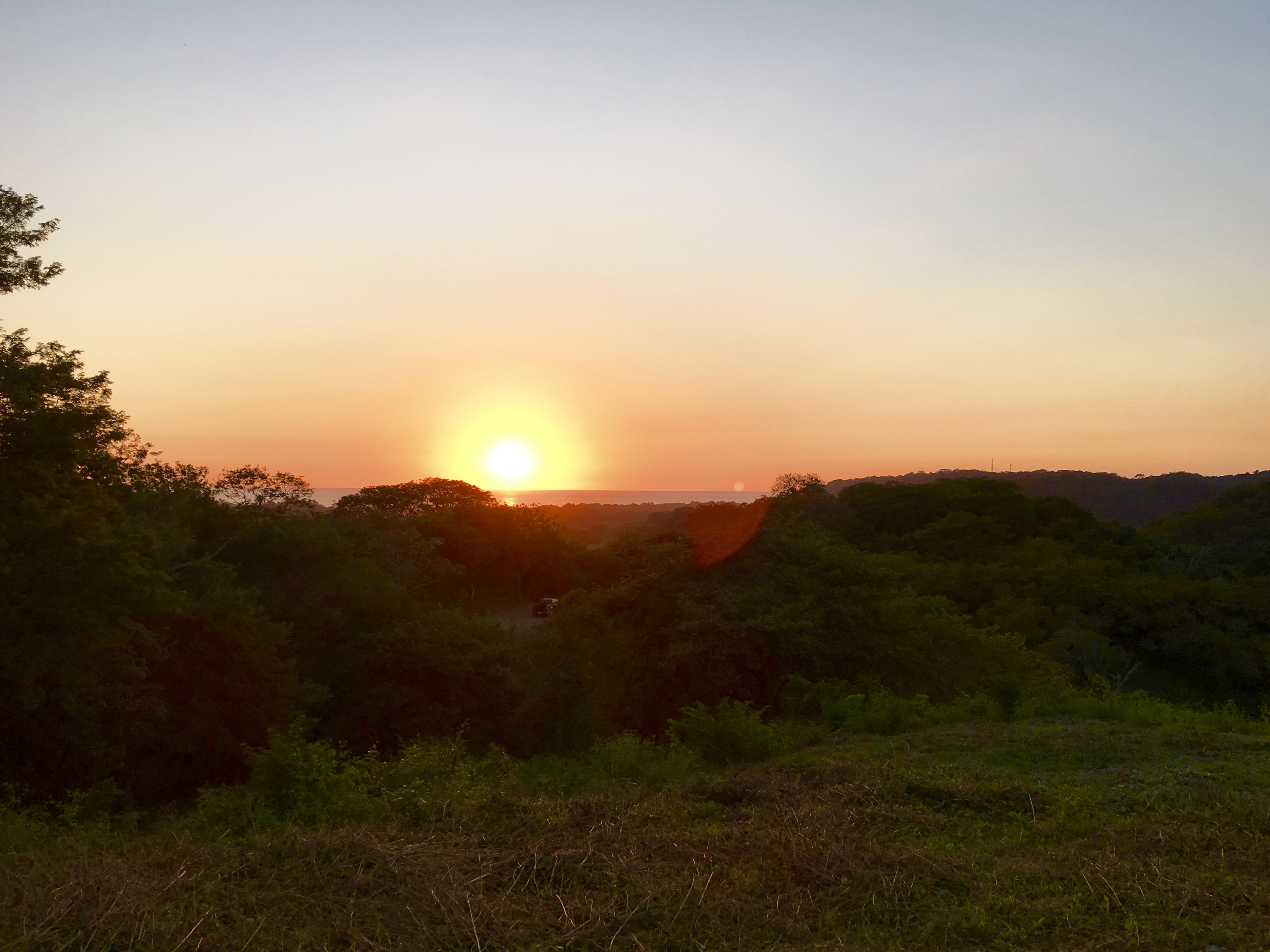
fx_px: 1064
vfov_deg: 48.2
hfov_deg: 61.7
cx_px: 635
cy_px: 476
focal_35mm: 29
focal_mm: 4.15
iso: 25
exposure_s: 1/478
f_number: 2.2
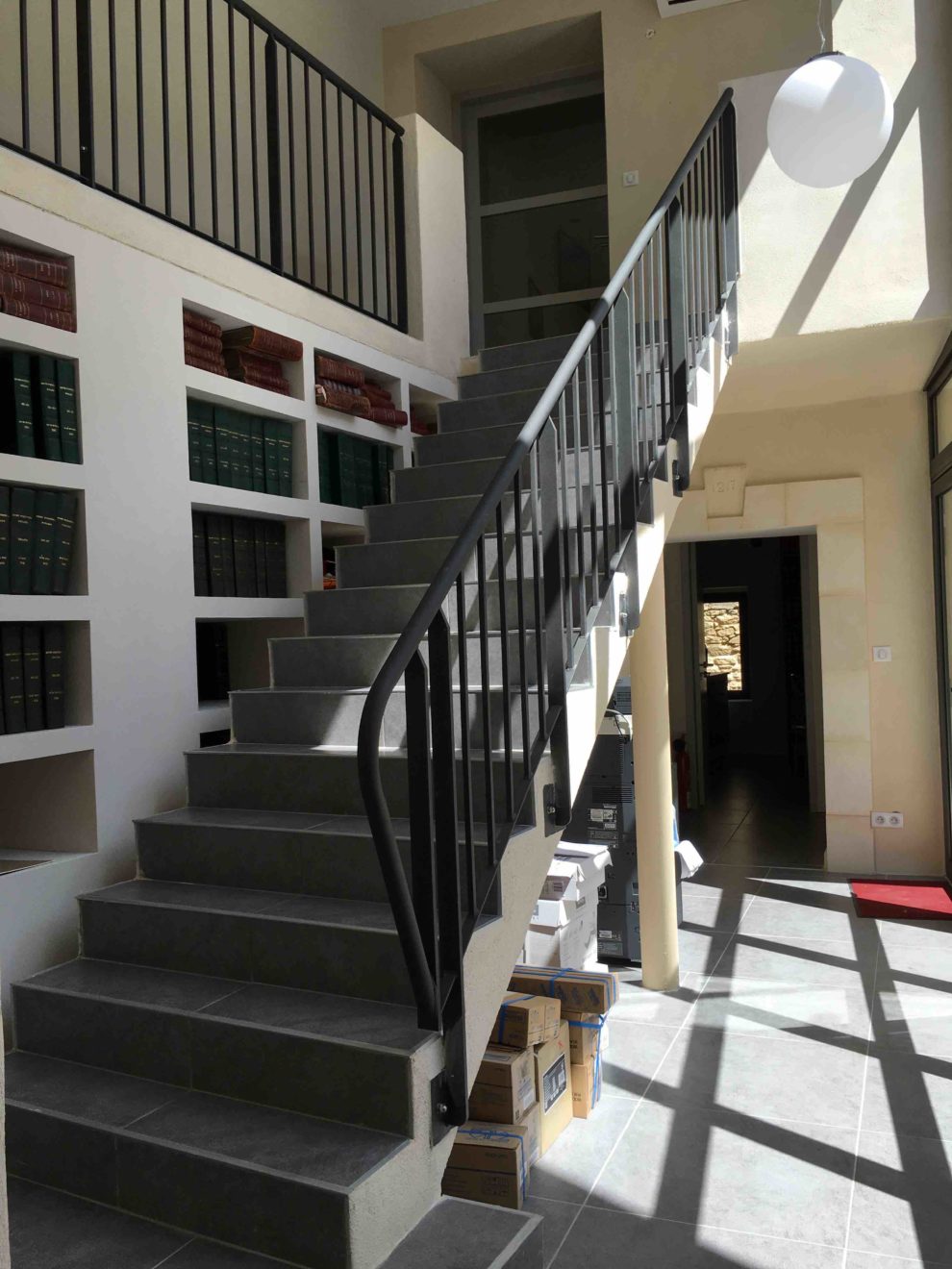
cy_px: 634
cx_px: 476
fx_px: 1063
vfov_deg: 61.7
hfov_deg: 48.2
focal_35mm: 29
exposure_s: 1/506
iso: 25
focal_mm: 4.15
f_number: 2.2
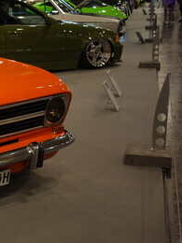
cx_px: -87
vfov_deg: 27.4
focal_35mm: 71
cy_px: 112
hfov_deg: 18.5
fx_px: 498
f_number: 2.2
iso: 125
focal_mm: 11.89
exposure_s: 1/50
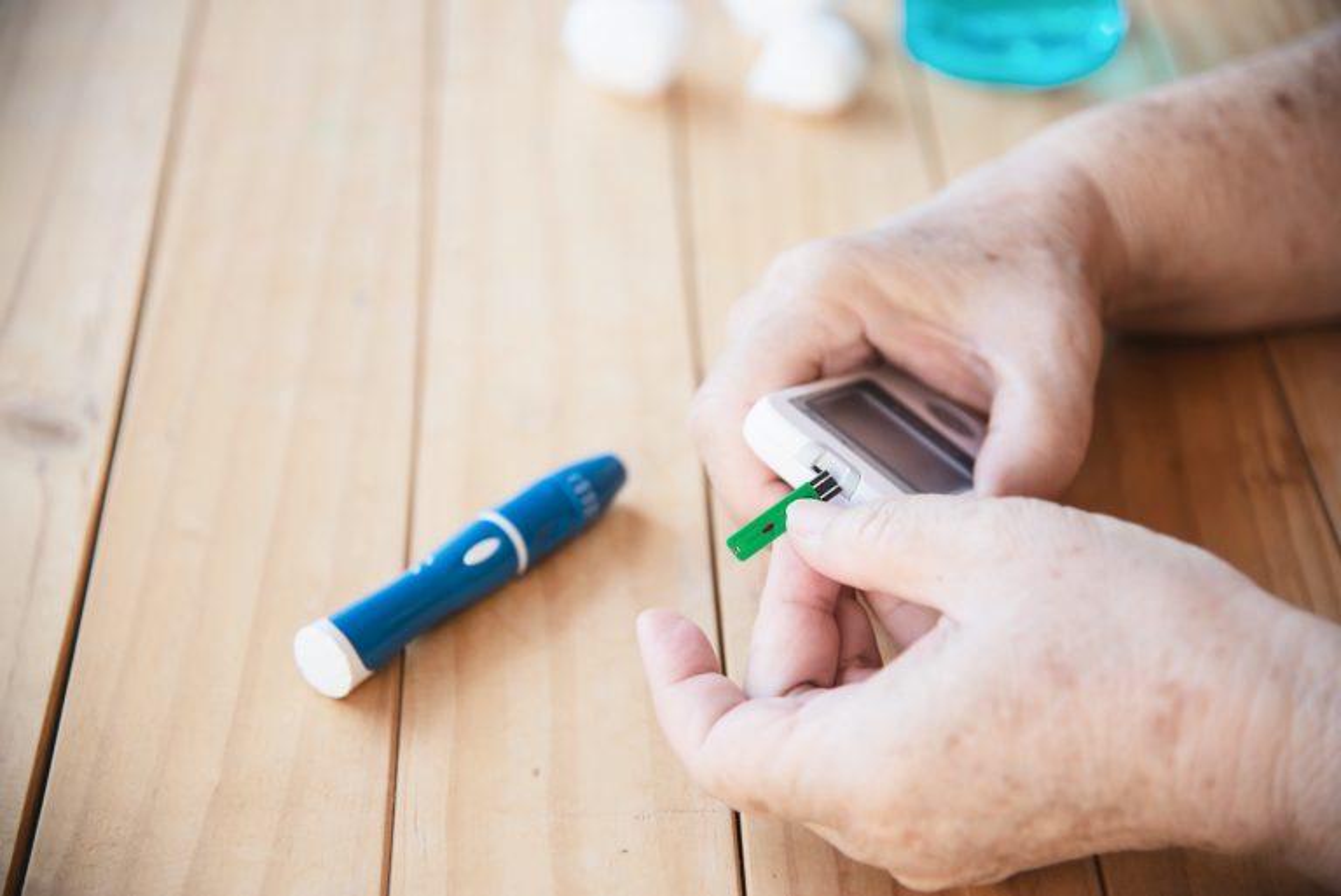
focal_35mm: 86
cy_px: 448
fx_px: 3205
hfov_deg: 23.6
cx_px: 670
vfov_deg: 15.9
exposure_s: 1/160
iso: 200
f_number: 4
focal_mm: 86
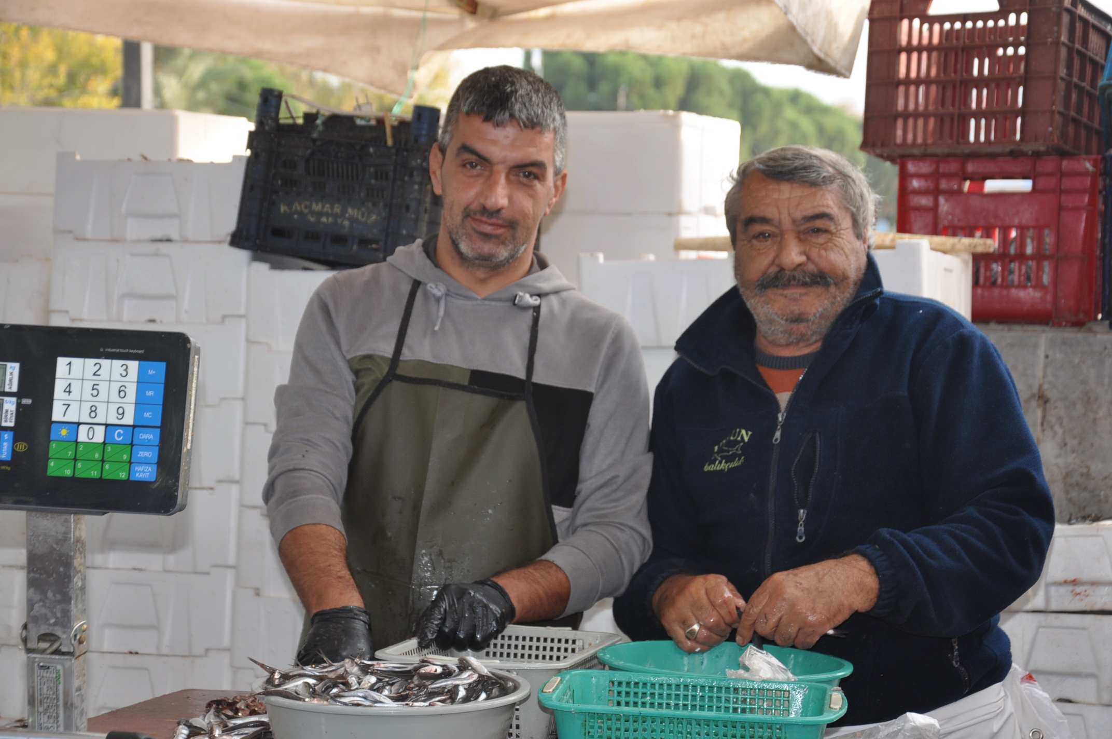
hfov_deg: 21.9
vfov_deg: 14.7
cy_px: 370
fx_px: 2869
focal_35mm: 93
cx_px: 556
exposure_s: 1/160
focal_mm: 62
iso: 400
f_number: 5.3
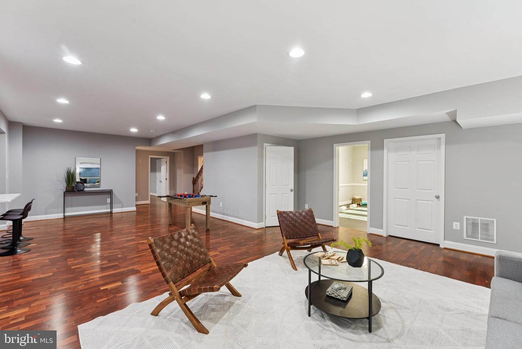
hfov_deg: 99.6
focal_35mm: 15
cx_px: 261
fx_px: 220
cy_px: 174
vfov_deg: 76.6
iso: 250
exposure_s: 1/2.5
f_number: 9
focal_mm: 15.2
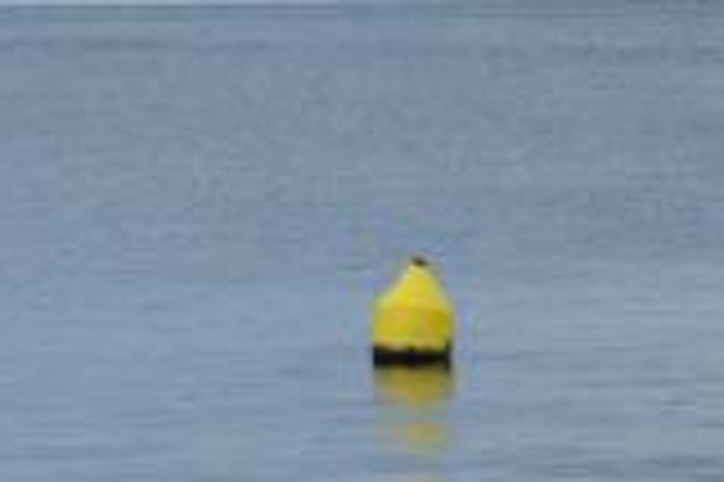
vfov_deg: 4.2
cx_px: -526
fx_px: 6589
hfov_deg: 6.2
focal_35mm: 328
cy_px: -200
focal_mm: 55
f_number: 7.1
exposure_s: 1/200
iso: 100
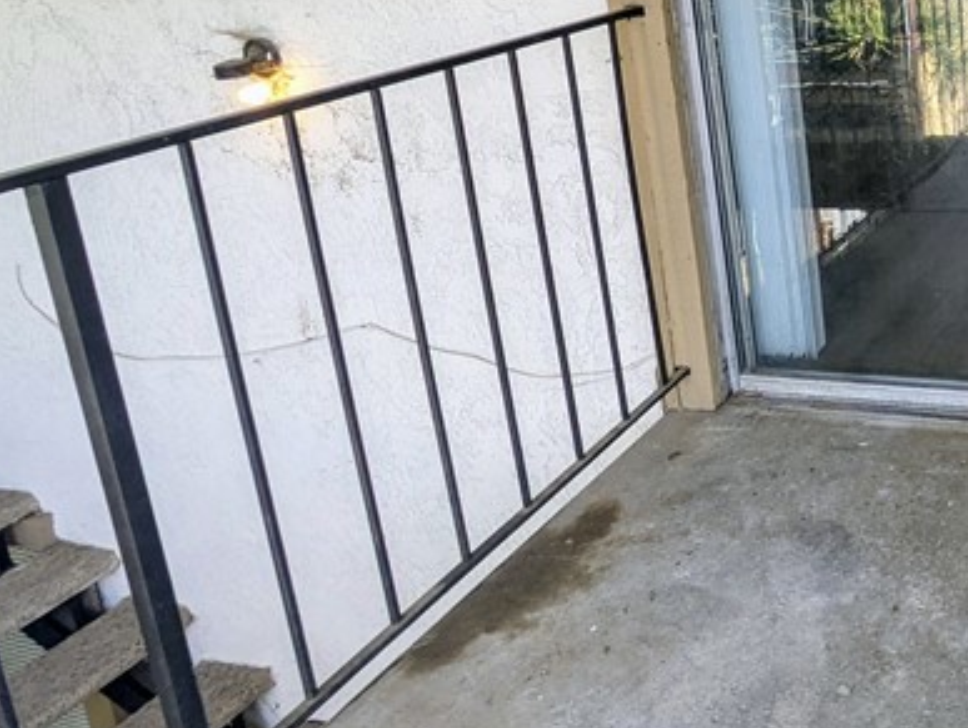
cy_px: 20
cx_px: 1049
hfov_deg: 40.9
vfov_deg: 35.5
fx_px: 1036
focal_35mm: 37
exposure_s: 1/138
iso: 55
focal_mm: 1.83
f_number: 2.2
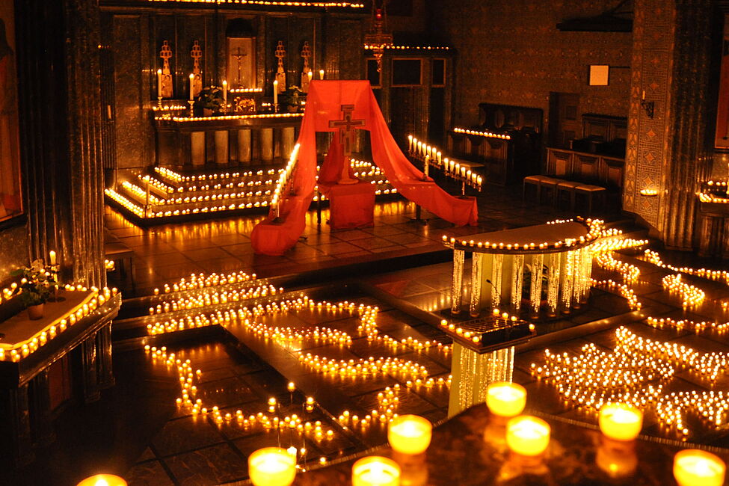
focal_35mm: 27
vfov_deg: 47.9
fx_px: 547
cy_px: 243
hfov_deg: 67.4
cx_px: 364
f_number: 3.5
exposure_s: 1/10
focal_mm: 18
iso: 1600
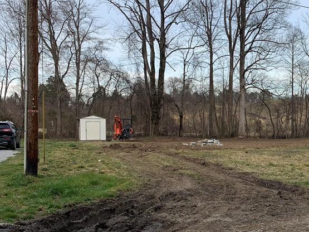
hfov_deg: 37.2
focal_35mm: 48
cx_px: 277
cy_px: 142
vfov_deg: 30.2
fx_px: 428
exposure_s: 1/448
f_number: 1.8
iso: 25
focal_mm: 4.25
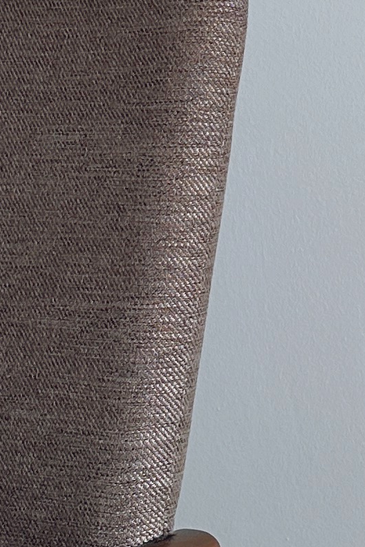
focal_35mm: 127
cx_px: 834
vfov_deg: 15.5
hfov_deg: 9.7
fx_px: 1931
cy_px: -122
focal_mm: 6.86
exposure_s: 1/121
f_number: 1.78
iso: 64
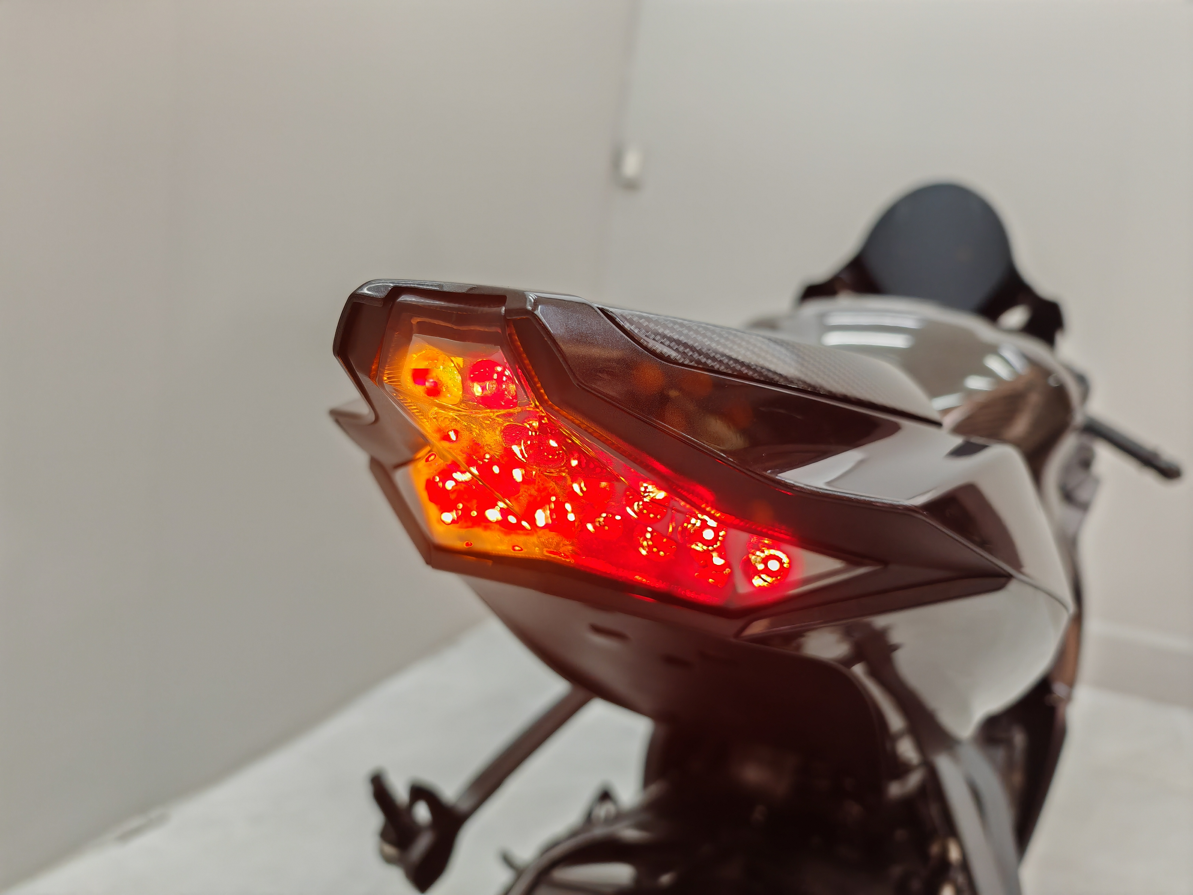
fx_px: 931
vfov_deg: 51.4
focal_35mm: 27
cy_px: 448
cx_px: 596
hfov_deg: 65.3
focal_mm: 7.62
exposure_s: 1/100
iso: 250
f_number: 1.6
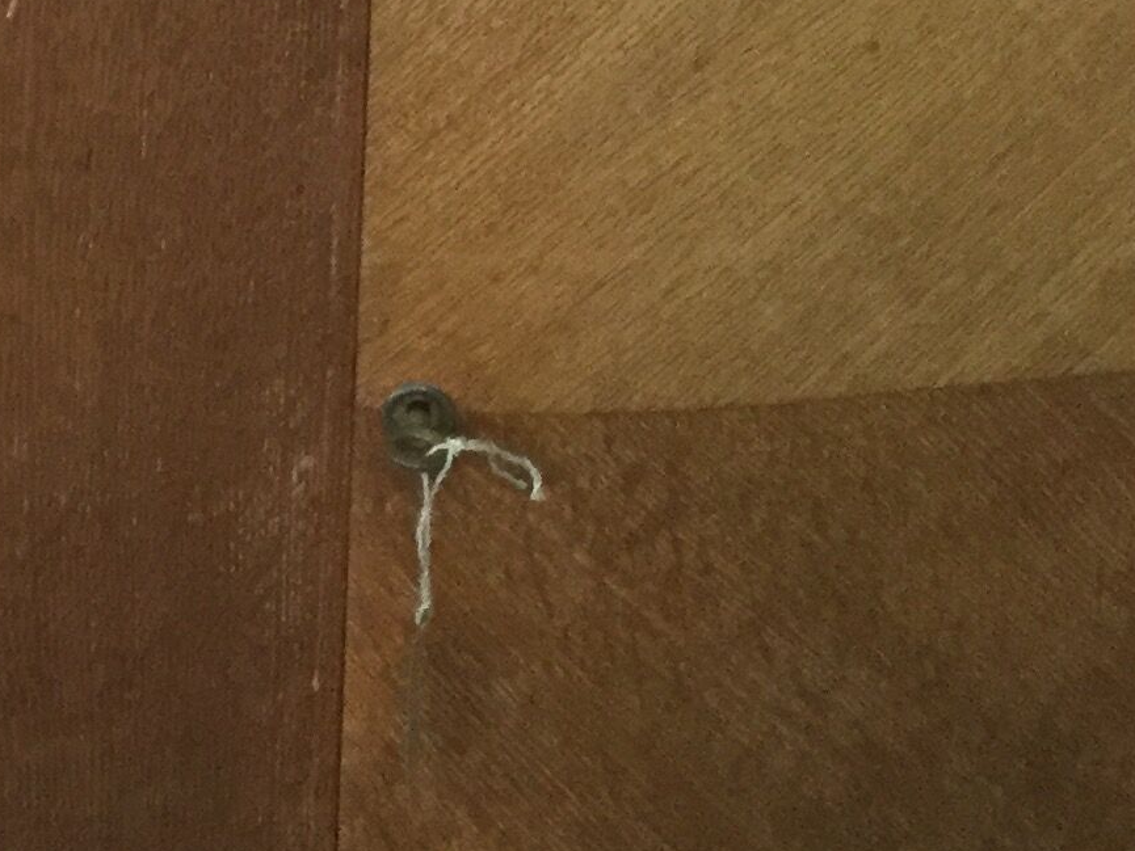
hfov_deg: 16.2
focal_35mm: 117
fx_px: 3837
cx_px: -206
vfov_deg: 12.6
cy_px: 248
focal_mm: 3.3
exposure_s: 1/20
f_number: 2.4
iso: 200
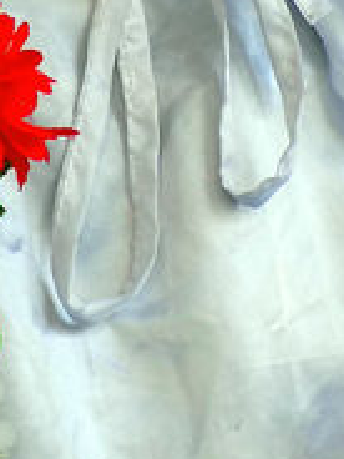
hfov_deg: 5.3
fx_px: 3723
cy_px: -55
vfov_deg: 7.0
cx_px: 75
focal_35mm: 281
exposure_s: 1/30
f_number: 4.4
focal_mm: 15.3
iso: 80
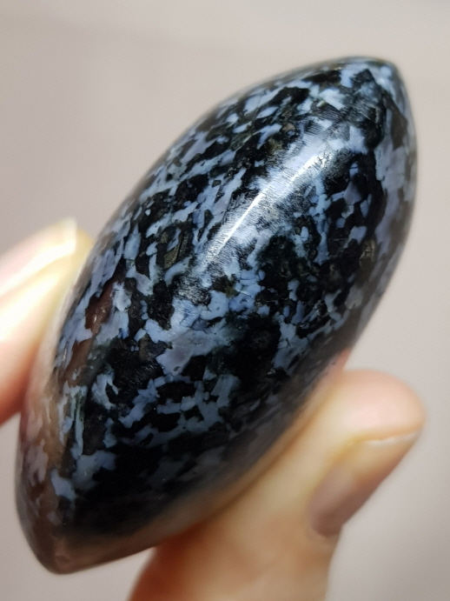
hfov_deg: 53.0
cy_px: 300
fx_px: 451
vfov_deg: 67.3
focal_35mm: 26
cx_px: 225
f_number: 1.7
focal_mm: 4.3
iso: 80
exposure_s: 1/120
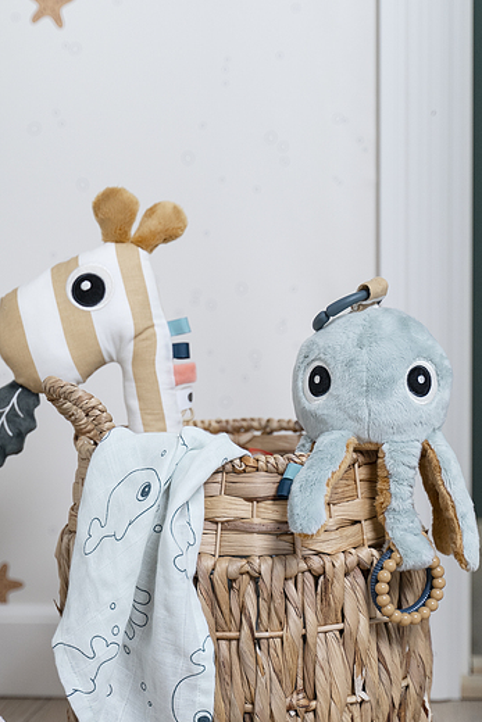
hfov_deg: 14.4
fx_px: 1906
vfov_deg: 21.4
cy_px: 441
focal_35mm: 95
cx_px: 167
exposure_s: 1/125
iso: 400
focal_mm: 57
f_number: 2.8
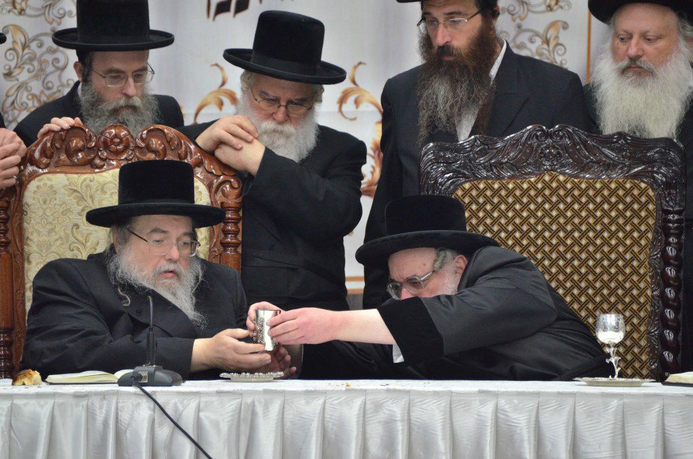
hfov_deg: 4.6
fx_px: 8644
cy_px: 230
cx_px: 346
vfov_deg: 3.0
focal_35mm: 450
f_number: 5.6
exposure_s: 1/160
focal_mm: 300
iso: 2000
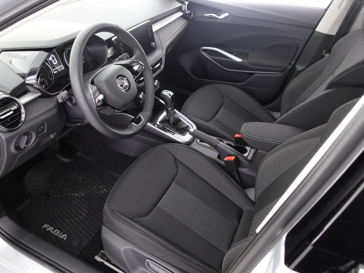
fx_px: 284
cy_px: 139
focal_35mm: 27
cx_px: 157
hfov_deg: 65.1
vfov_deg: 51.3
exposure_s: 1/13
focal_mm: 9.4
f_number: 1.8
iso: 800
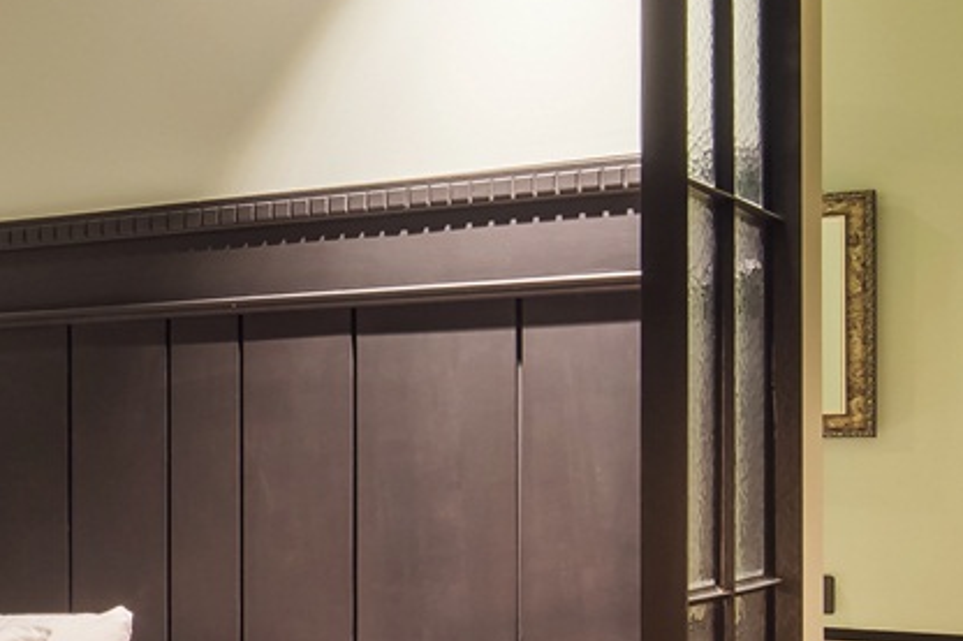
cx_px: -525
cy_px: 399
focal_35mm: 69
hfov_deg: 23.0
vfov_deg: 19.7
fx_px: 1845
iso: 64
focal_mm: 14
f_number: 11
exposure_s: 5
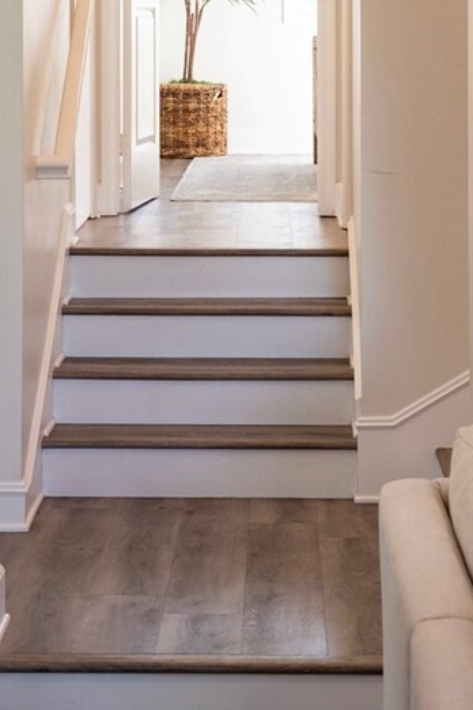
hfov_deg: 13.2
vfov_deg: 19.1
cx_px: 268
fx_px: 2050
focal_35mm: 104
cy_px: -2
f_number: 5.6
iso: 1600
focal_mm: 50
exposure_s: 1/200
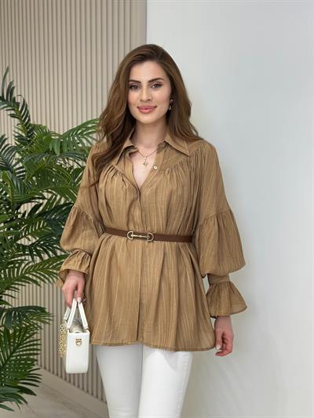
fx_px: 580
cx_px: 157
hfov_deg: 30.3
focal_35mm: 48
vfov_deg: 39.6
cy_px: 209
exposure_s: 1/137
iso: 64
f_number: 1.78
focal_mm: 6.86
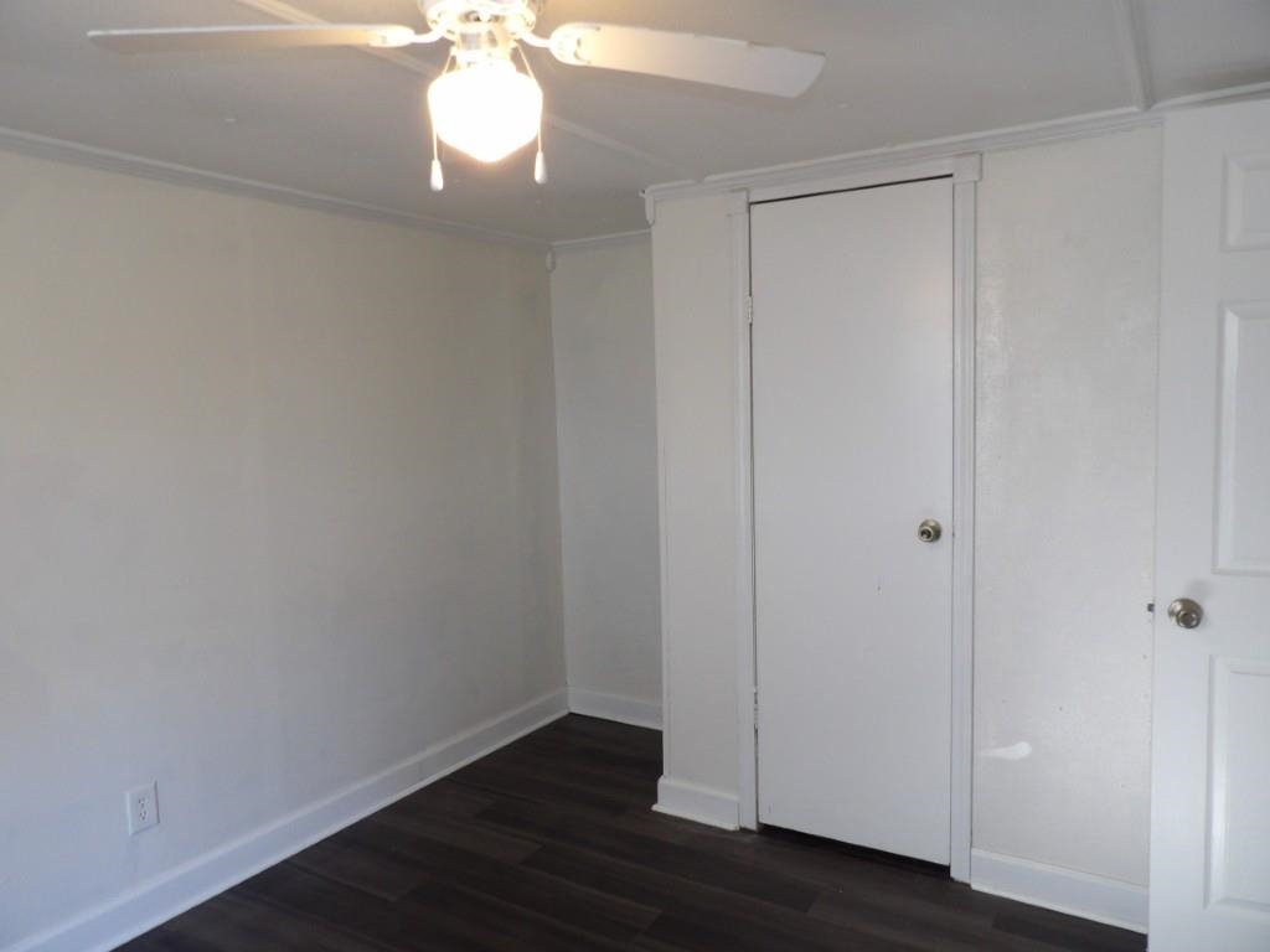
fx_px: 881
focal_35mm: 24
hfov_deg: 71.6
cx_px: 635
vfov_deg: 56.8
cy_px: 476
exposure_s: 1/33
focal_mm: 4.3
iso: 200
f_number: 3.2
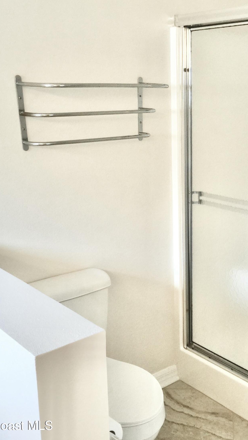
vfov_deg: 47.4
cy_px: 221
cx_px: 212
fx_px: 503
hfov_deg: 27.0
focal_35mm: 43
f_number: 2.2
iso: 40
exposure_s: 1/30
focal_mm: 4.15
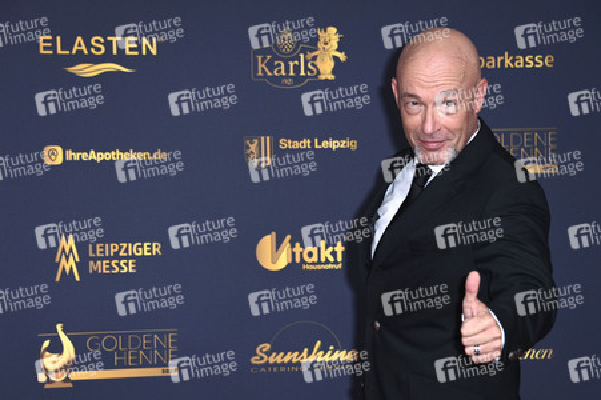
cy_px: 200
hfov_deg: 18.3
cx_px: 300
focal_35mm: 112
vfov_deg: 12.2
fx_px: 1868
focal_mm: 112
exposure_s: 1/250
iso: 640
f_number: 5.6
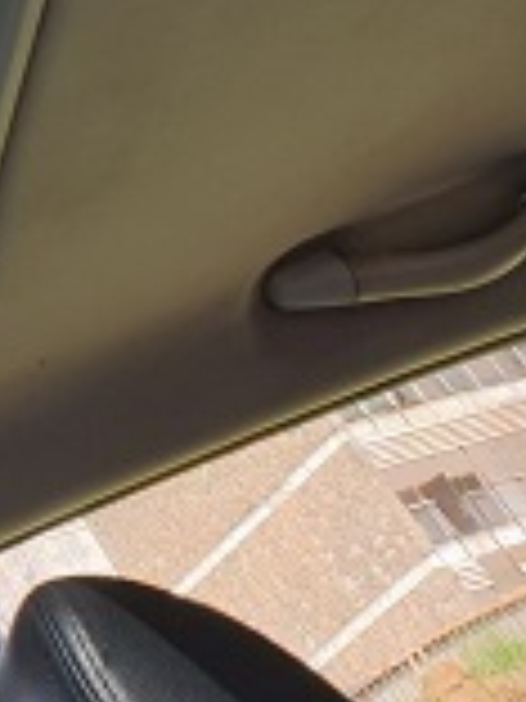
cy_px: -328
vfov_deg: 17.7
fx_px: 2026
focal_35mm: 100
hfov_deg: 13.2
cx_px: -454
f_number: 2.4
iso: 50
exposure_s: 1/249
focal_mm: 4.3
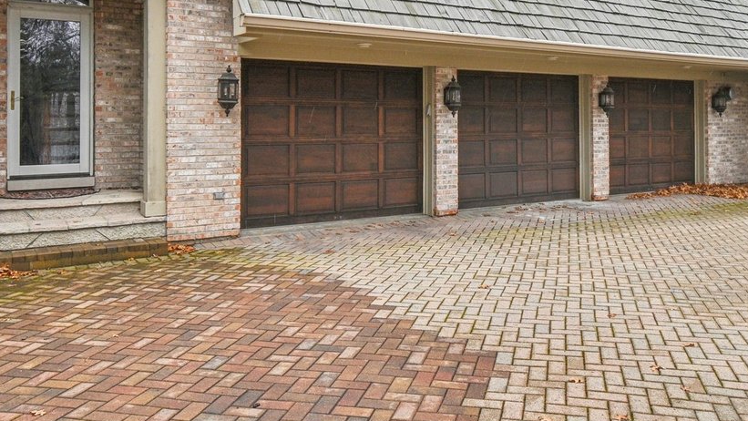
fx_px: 615
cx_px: 446
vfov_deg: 34.9
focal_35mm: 31
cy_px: 18
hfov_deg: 62.1
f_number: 8
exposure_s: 1/30
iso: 100
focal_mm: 10
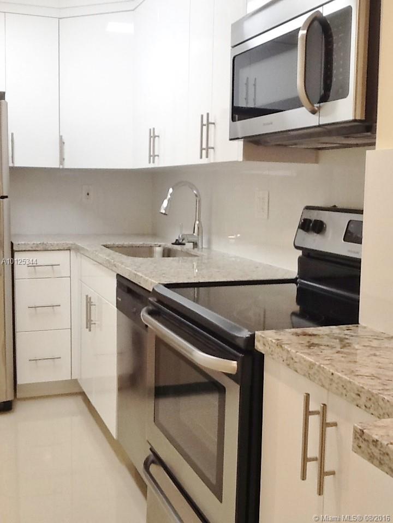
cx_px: 196
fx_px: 666
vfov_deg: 42.9
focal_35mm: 44
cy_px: 262
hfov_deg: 32.9
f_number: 2.4
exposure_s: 1/30
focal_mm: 2.03
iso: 40
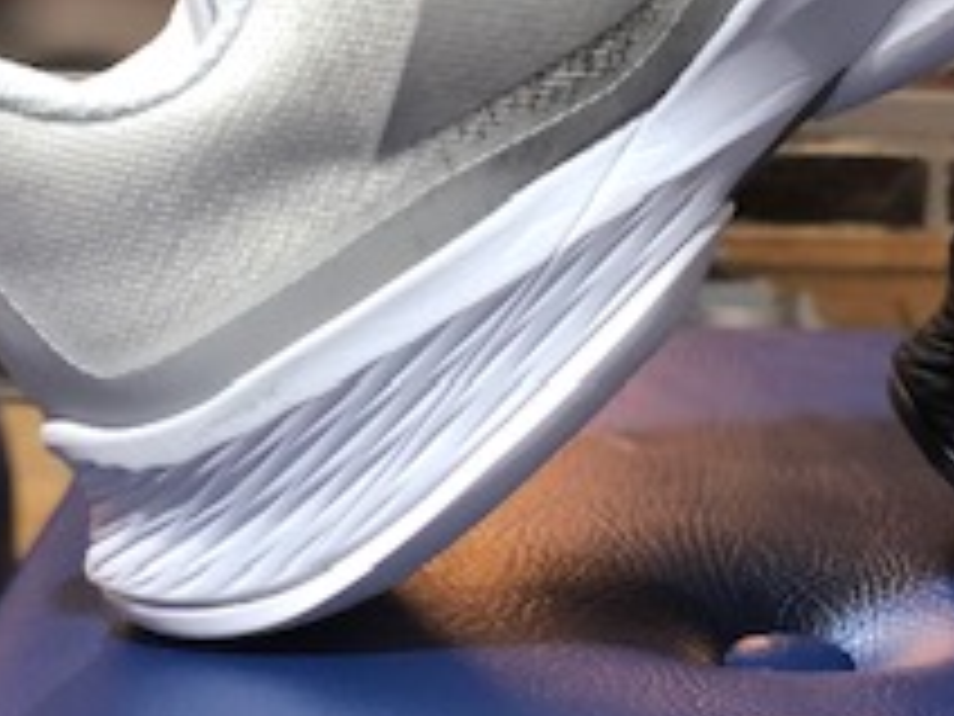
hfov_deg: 12.2
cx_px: 1242
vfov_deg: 9.4
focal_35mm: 157
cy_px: 18
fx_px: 4327
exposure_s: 1/33
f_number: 2.4
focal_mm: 6
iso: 125
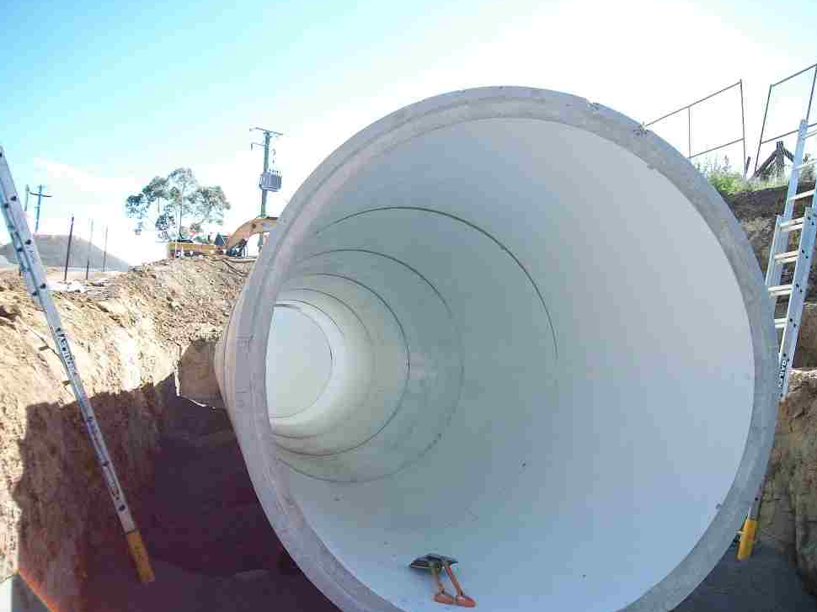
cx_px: 401
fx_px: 779
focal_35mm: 33
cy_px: 305
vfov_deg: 42.9
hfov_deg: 55.4
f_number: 2.9
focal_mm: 5.7
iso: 80
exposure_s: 1/500
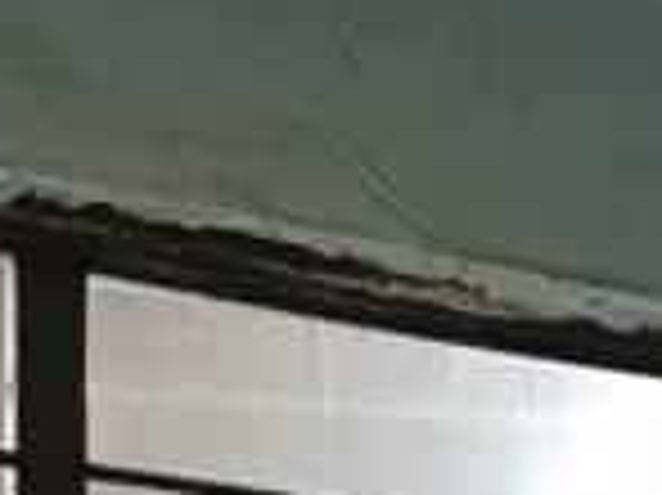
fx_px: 3726
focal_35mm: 195
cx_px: 1225
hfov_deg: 9.6
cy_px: 1678
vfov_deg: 6.6
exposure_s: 1/30
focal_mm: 3.99
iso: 25
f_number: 1.8
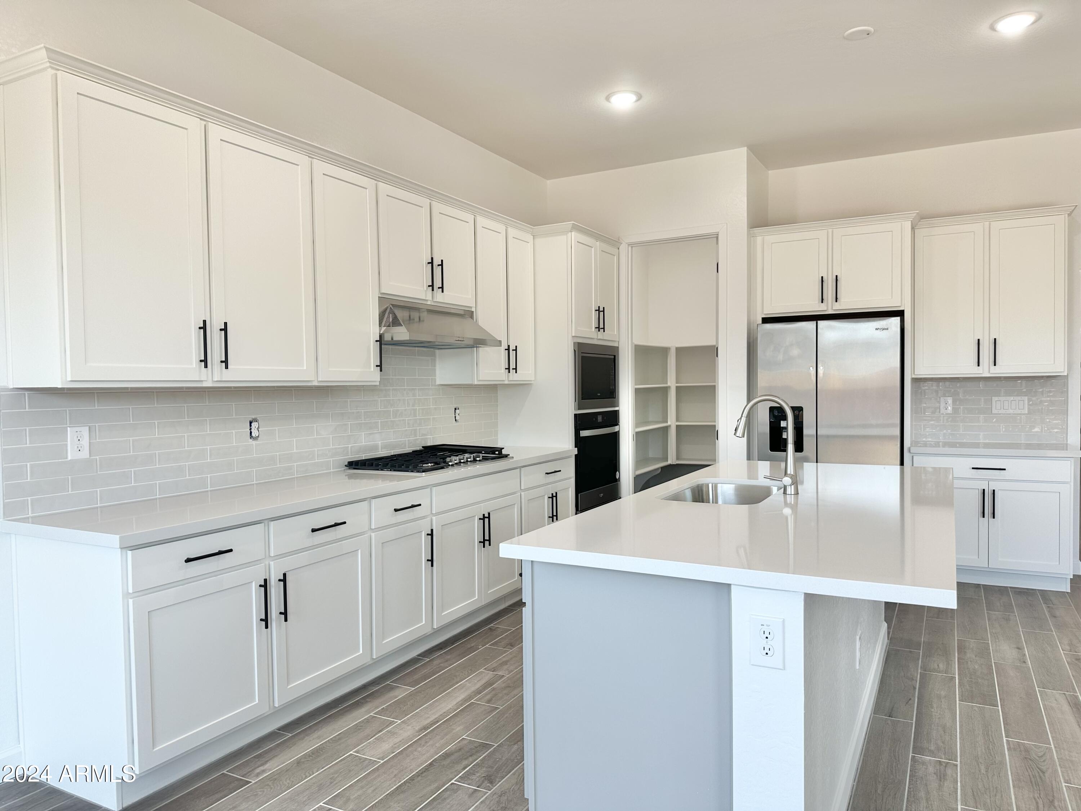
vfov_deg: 56.8
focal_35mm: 24
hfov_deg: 71.6
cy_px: 406
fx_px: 749
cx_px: 540
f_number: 1.78
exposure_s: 1/120
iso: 80
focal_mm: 6.86
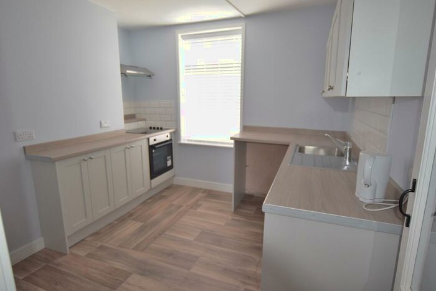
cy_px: 146
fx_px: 236
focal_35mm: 20
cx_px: 218
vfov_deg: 63.2
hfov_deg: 85.4
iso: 450
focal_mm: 13
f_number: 3.5
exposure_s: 1/60
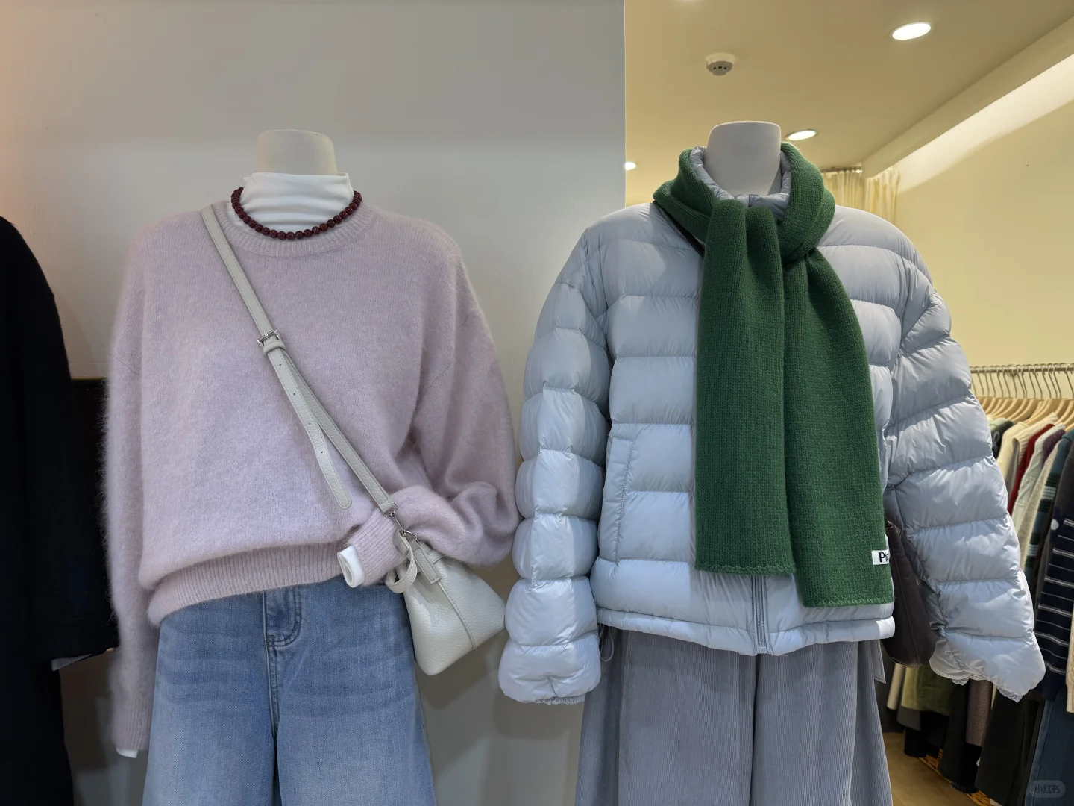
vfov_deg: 56.8
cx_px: 537
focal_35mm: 24
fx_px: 745
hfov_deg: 71.6
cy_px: 403
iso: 100
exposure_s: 1/100
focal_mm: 6.76
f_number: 1.78
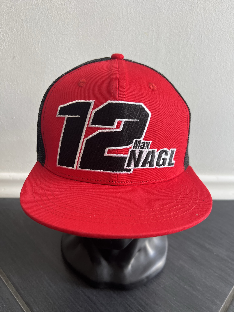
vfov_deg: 67.3
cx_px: 117
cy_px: 156
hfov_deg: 53.1
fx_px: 234
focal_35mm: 26
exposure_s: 1/121
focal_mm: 5.7
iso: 80
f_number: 1.5
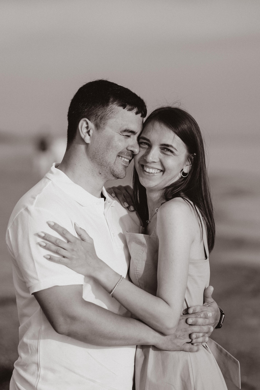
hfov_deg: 10.2
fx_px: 1462
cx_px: 130
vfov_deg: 15.2
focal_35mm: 135
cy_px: 195
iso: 160
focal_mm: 90
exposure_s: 1/3200
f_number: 2
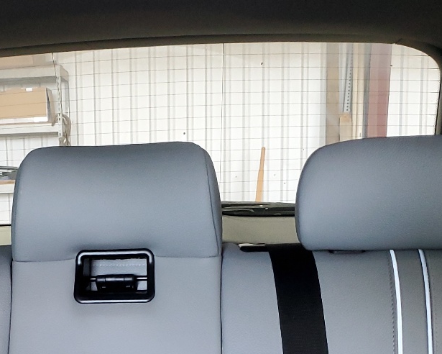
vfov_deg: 22.3
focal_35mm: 66
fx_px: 863
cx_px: 76
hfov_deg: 28.0
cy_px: 351
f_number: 1.5
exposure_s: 1/60.2
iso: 196
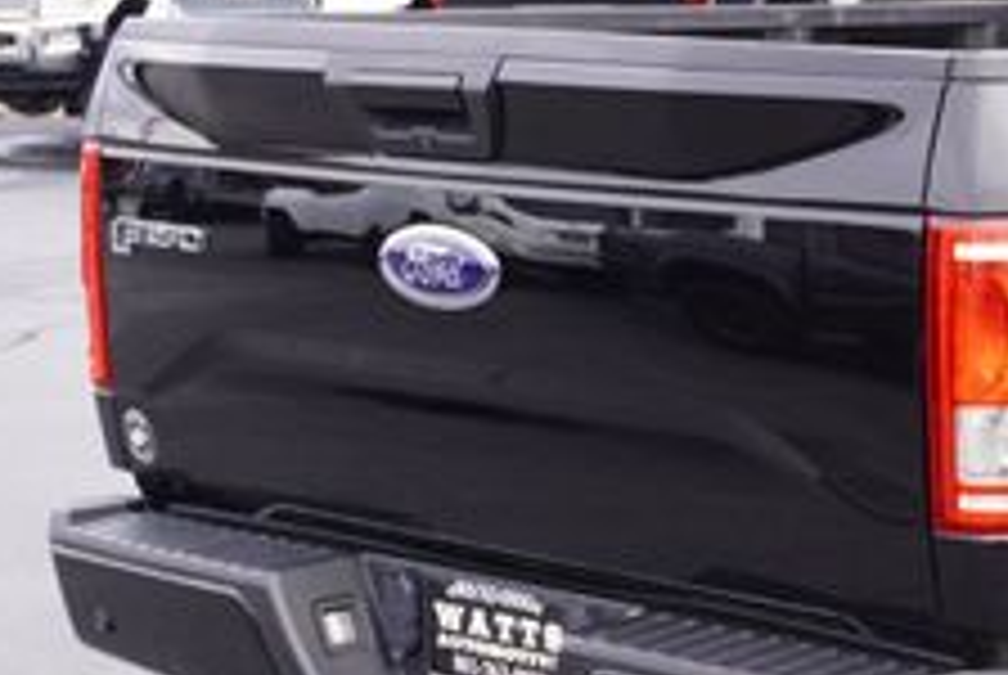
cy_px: 428
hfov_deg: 15.9
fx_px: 3364
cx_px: 1413
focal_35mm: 120
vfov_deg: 11.4
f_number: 5.6
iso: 100
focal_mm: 28
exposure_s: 1/80
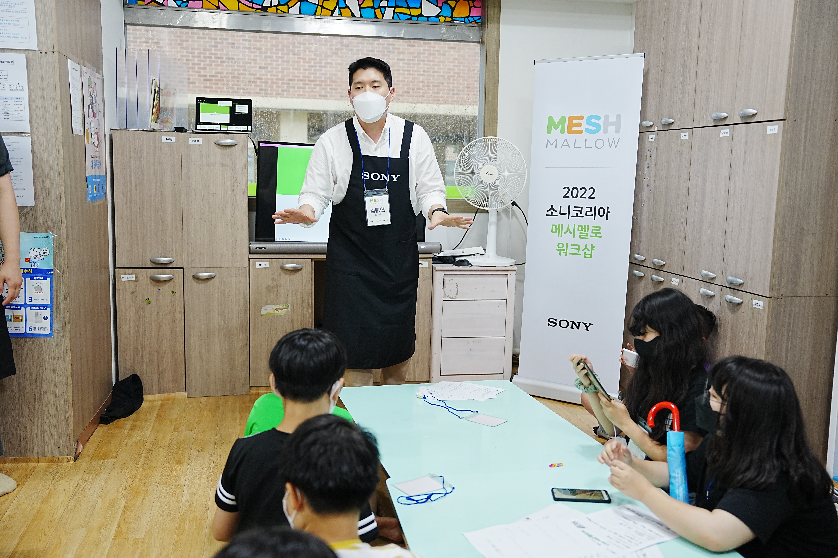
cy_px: 279
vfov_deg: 37.9
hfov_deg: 54.4
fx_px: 815
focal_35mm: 35
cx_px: 419
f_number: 2.8
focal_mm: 35
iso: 1250
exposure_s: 1/200
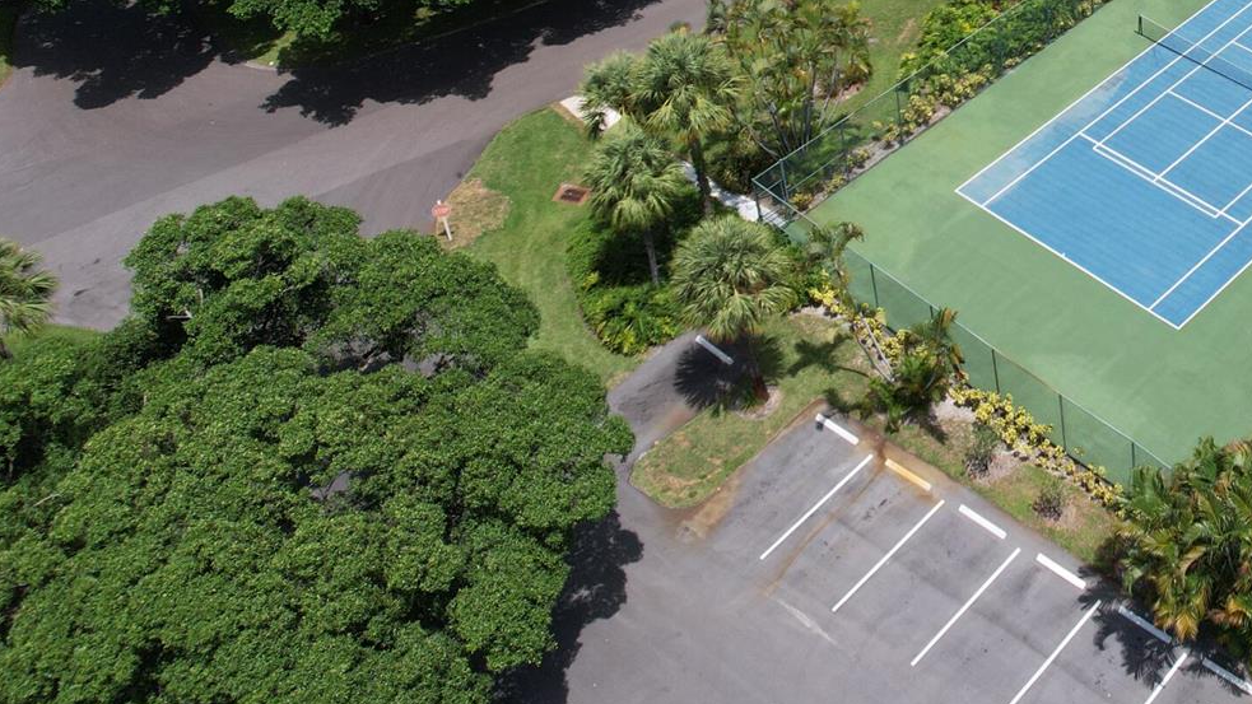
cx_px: 1174
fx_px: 1594
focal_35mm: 48
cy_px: -71
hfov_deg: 39.2
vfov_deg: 23.4
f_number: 2.8
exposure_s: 1/2000
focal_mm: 8.38
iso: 110
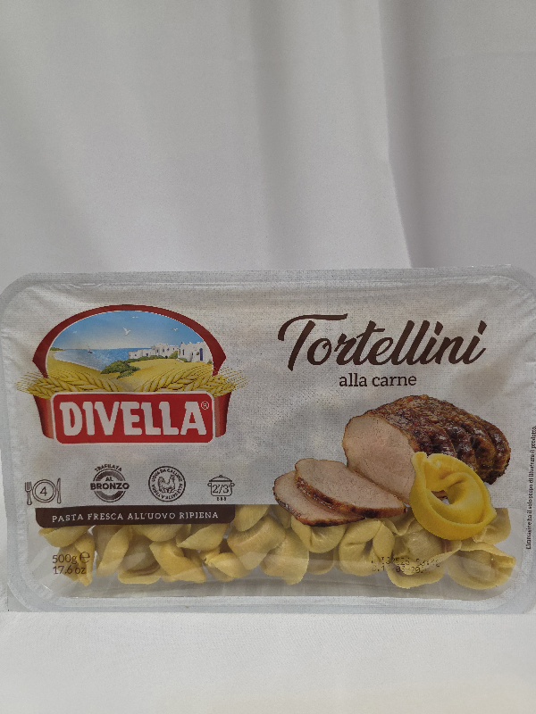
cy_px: 357
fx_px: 475
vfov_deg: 73.9
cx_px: 268
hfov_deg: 58.9
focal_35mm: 23
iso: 320
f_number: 1.7
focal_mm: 6.3
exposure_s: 1/101
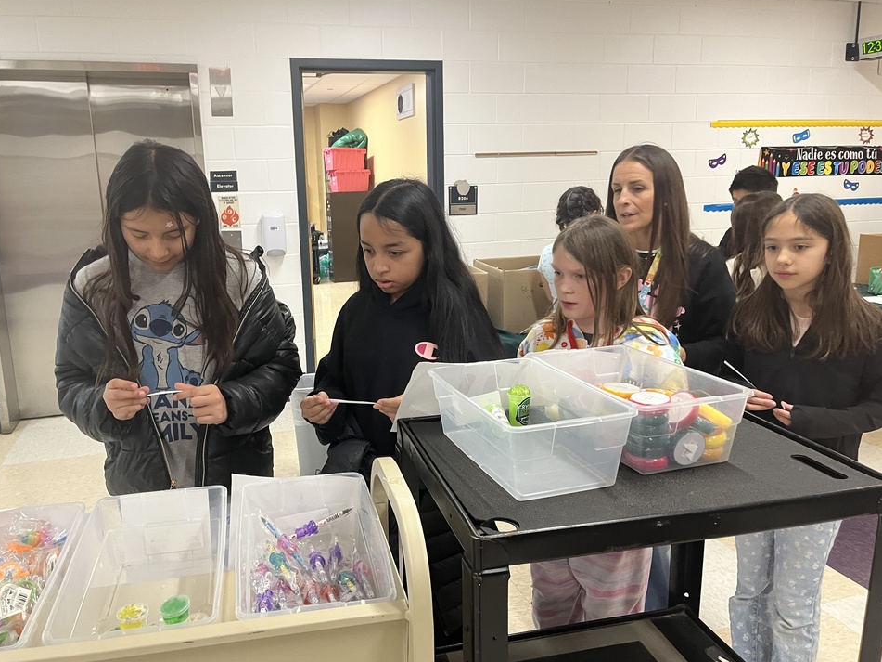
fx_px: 713
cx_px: 409
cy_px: 320
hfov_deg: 63.4
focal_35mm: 28
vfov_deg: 49.7
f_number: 1.6
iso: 200
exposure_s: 1/60
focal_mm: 5.1
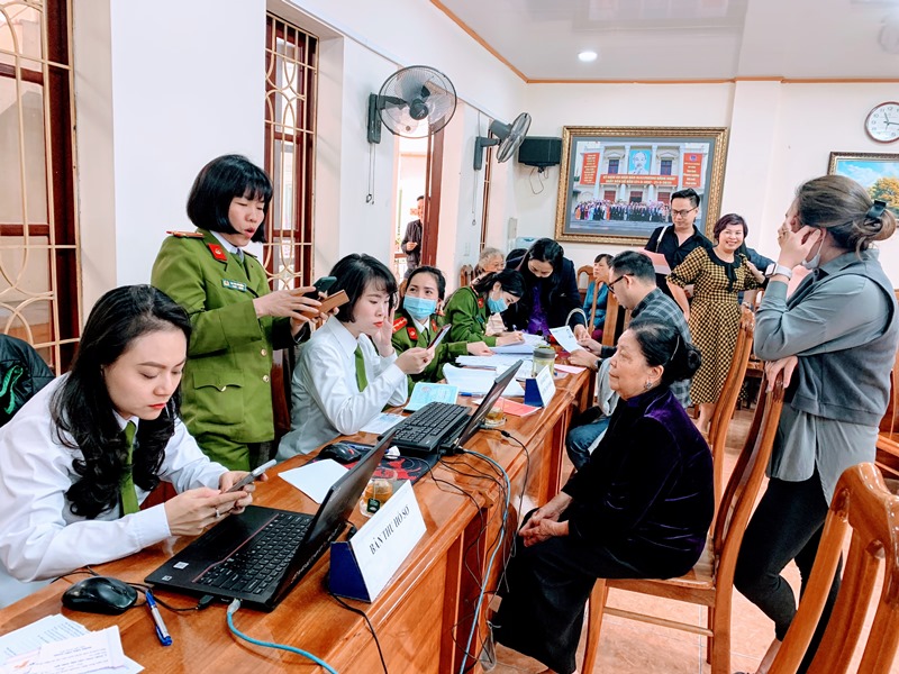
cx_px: 450
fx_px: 675
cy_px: 337
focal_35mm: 26
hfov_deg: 67.3
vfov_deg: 53.1
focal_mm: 4.25
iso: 160
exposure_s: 1/50
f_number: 1.8
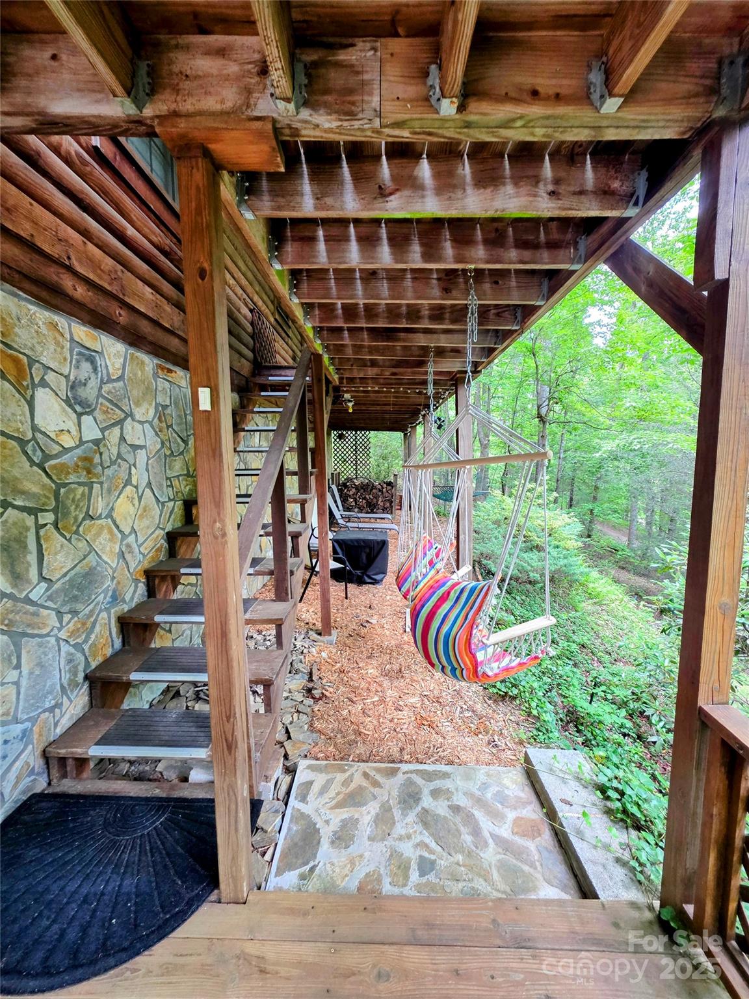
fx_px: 375
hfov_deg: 89.9
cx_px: 374
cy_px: 500
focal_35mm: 13
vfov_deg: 106.2
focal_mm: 2.2
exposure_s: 1/60
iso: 200
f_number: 1.9
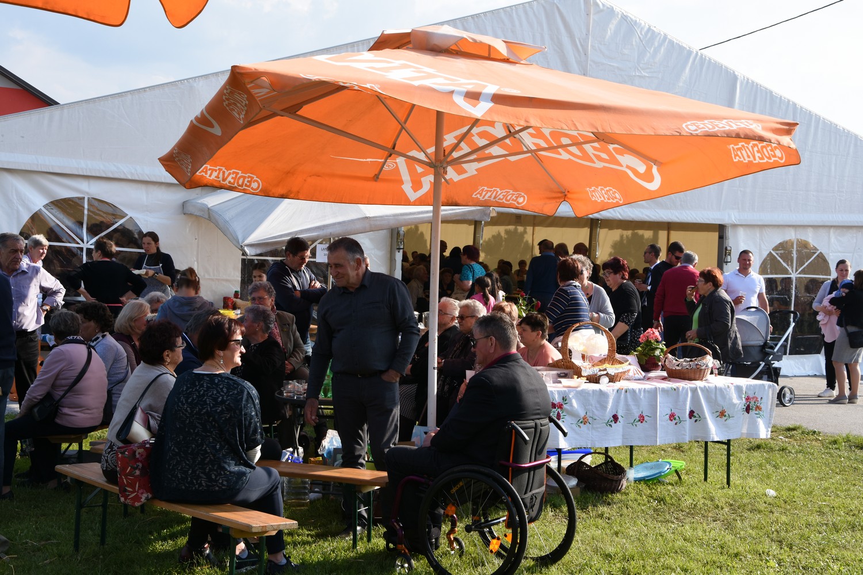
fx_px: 1366
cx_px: 432
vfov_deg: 23.8
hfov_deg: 35.1
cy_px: 288
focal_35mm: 57
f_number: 9
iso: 160
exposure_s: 1/200
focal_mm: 38
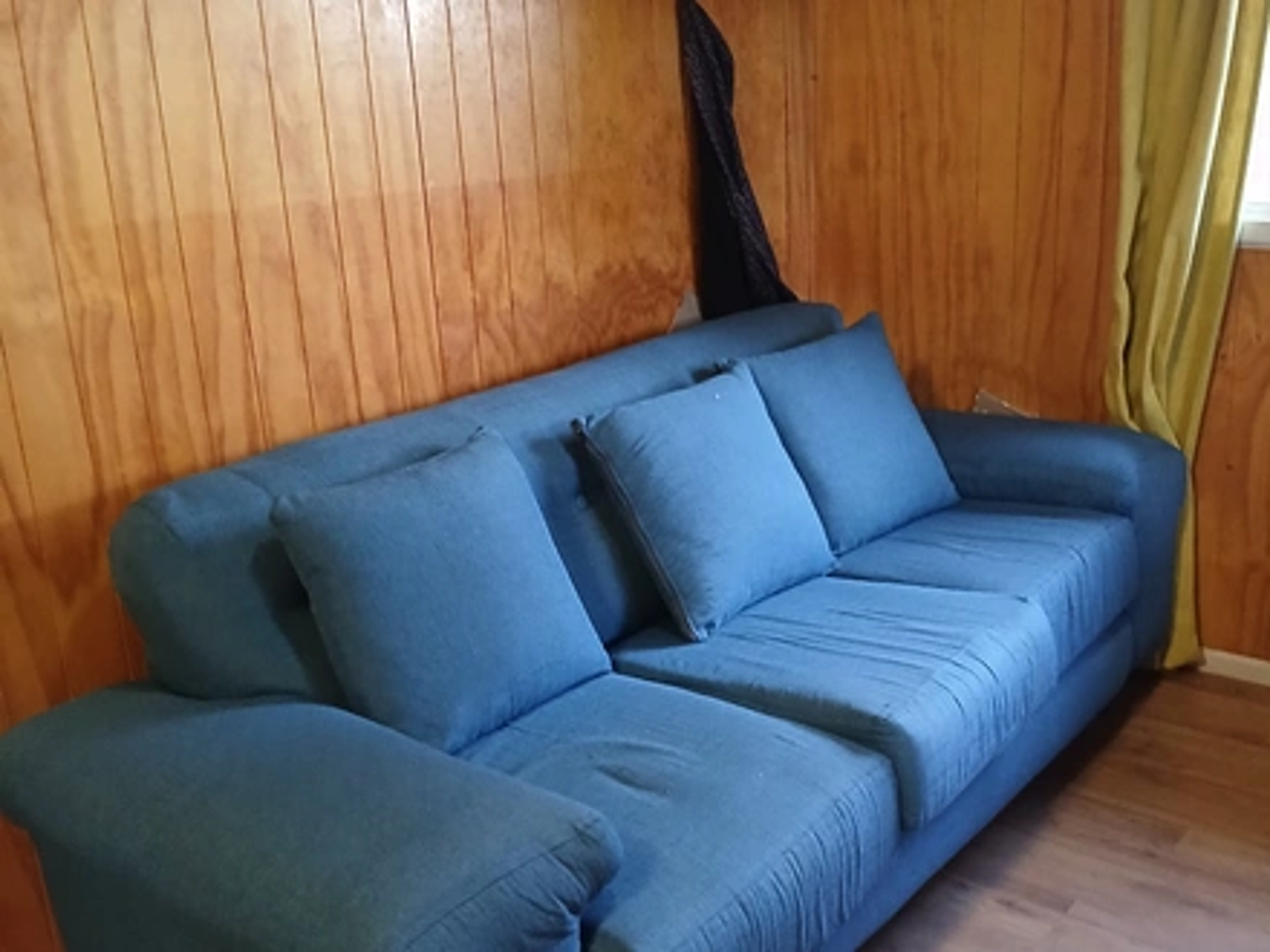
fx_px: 954
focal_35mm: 26
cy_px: 476
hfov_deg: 67.3
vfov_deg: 53.1
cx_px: 635
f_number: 1.8
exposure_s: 1/20
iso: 800
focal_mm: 3.98
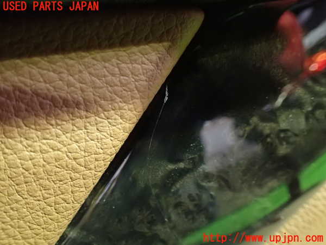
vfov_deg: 46.8
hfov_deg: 60.0
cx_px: 163
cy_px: 122
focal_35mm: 30
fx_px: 283
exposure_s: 1/20
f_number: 2.3
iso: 1600
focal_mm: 5.4
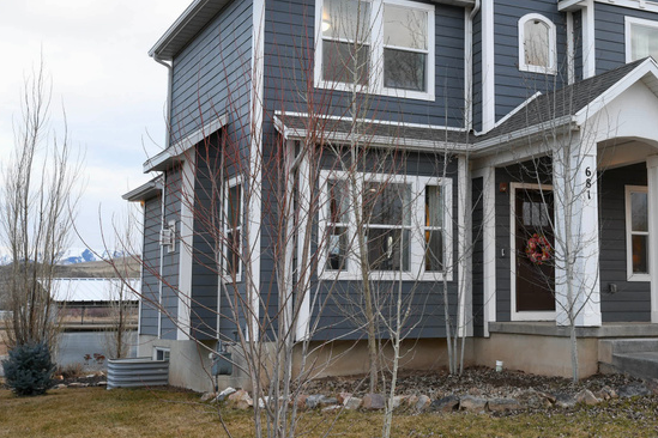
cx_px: 500
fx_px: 1023
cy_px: 185
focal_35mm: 56
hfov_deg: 34.8
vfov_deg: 24.2
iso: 200
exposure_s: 1/25
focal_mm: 30
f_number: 7.1
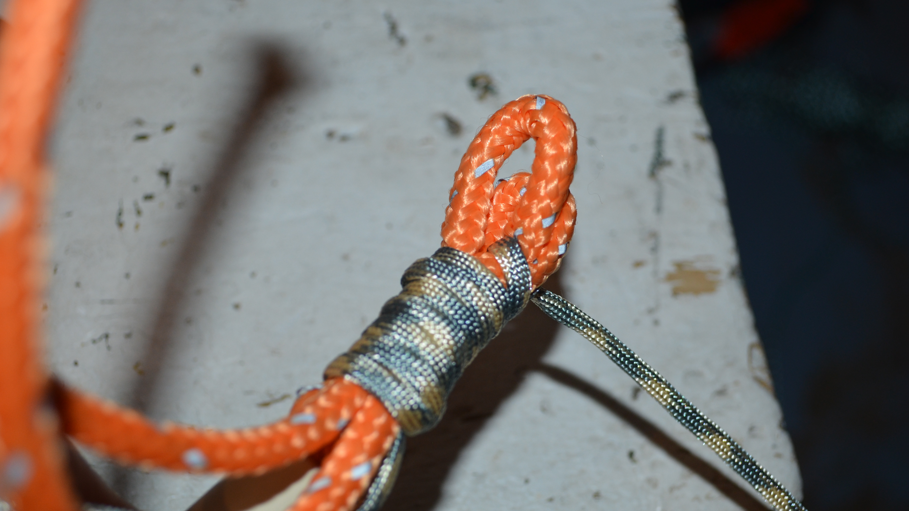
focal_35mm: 54
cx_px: 484
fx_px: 1302
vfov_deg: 22.2
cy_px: 311
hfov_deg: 38.5
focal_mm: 32
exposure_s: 1/60
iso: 450
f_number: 4.8
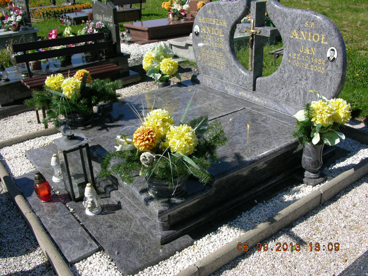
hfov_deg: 52.6
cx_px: 184
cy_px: 138
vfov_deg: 40.7
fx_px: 372
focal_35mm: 35
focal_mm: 8.9
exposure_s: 1/234
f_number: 6.3
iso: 50
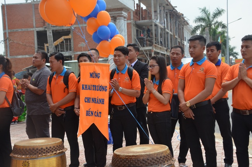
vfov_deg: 23.7
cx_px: 126
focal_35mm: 57
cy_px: 84
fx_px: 398
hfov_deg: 35.1
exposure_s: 1/640
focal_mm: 38
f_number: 13
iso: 1000
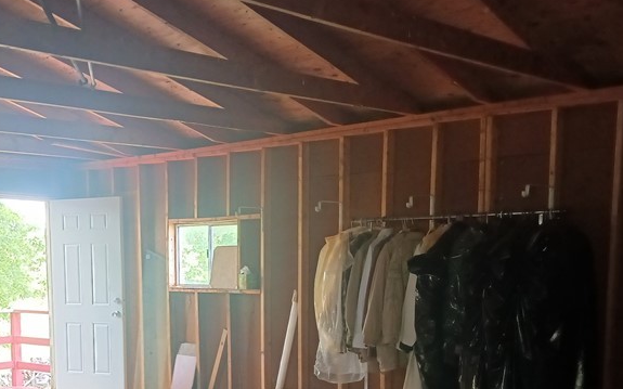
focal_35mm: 51
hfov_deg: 39.2
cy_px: 356
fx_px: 866
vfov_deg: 24.5
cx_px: 220
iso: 200
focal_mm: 4
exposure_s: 1/30
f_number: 1.8
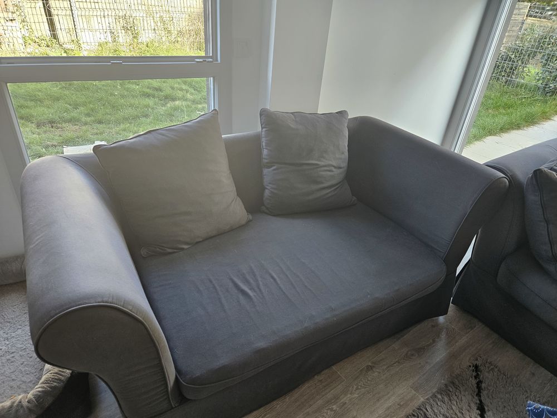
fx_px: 370
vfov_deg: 58.9
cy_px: 209
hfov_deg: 73.9
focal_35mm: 23
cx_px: 278
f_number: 1.8
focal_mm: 5.4
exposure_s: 1/142
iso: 125
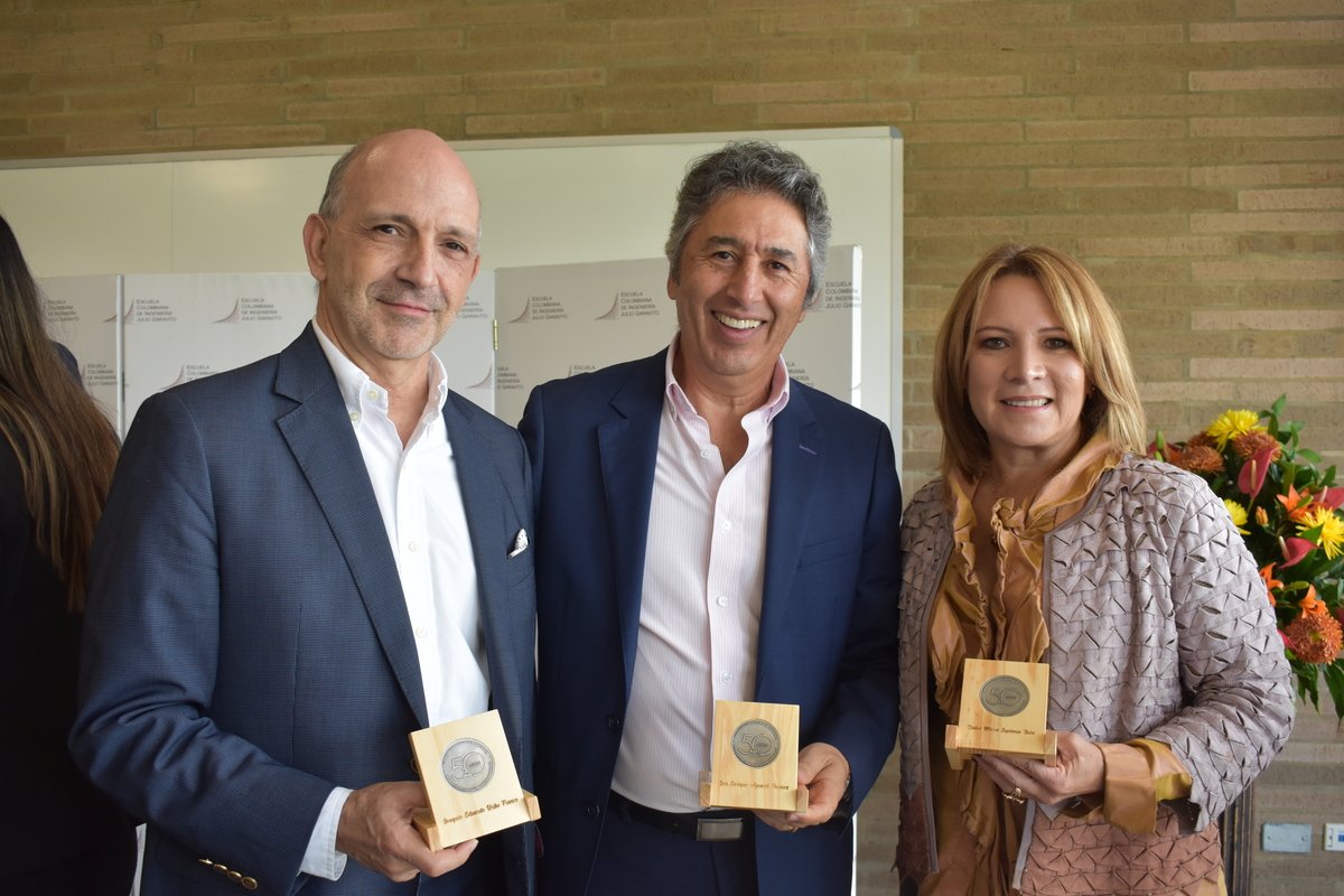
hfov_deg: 53.1
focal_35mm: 36
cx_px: 672
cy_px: 448
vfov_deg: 36.9
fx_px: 1344
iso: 800
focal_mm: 24
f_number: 5.6
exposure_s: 1/125
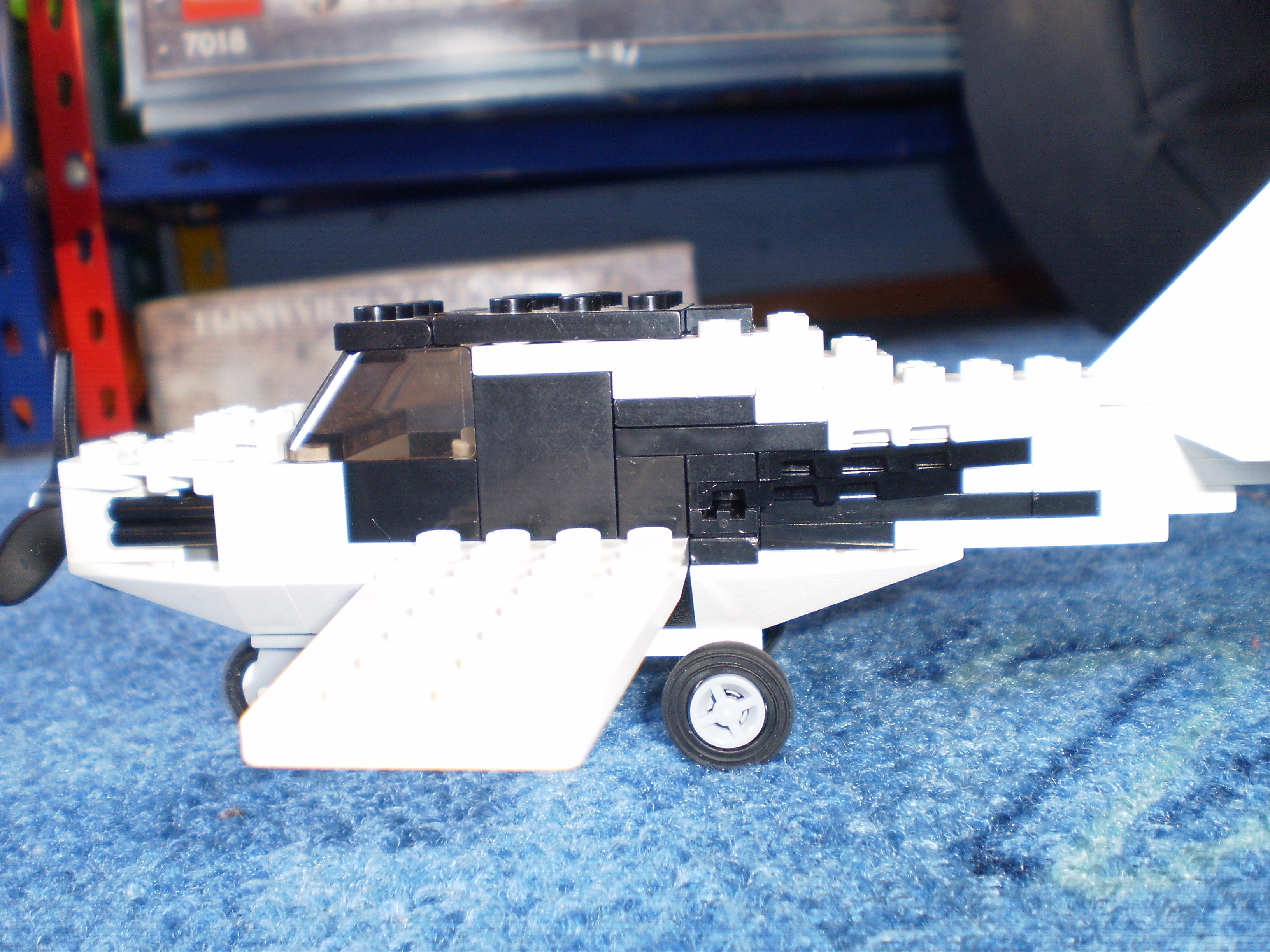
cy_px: 476
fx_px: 1321
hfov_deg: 51.4
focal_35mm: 36
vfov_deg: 39.7
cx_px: 635
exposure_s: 1/30
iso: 125
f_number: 3.1
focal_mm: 6.3
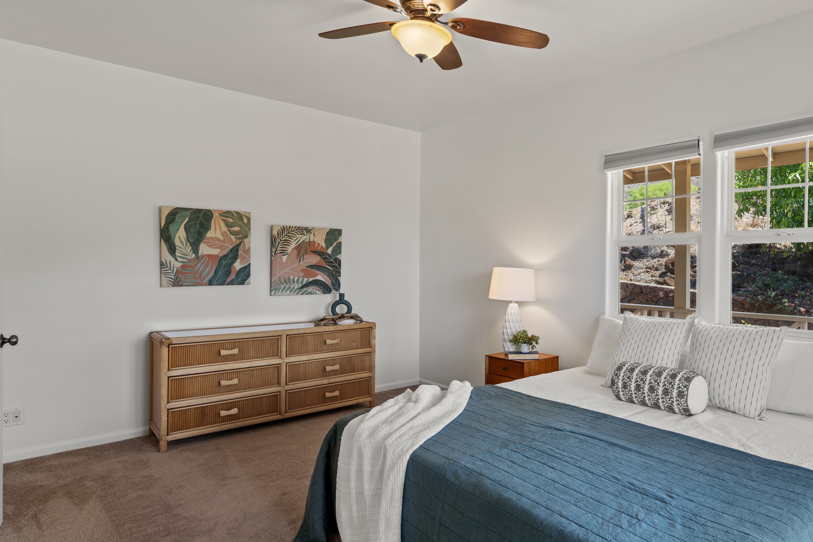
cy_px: 267
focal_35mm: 22
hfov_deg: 76.3
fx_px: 497
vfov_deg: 57.2
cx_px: 537
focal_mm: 16
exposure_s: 1/3
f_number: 8
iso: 100
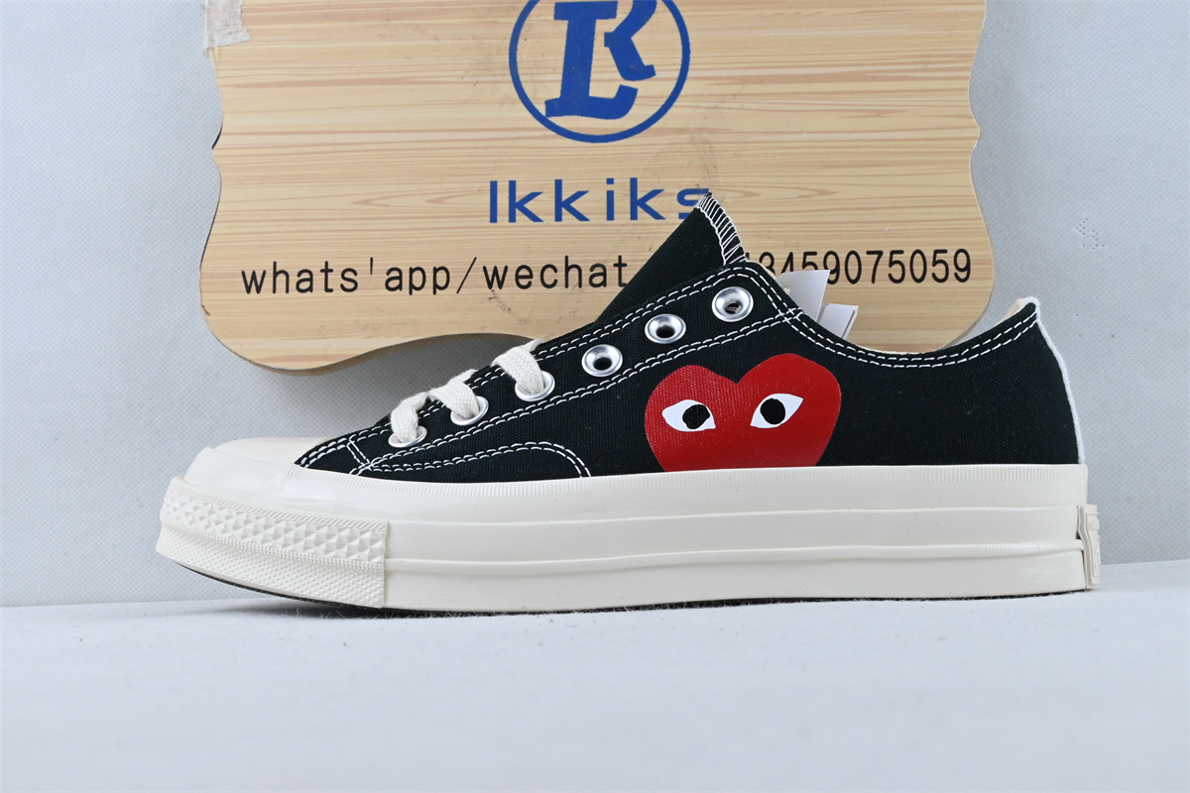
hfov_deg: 38.9
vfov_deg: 26.5
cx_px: 595
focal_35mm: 51
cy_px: 396
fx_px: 1686
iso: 1000
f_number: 10
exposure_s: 1/160
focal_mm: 34
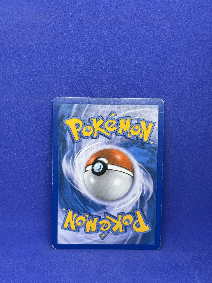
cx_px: 106
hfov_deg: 30.3
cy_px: 142
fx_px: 392
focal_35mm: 48
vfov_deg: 39.7
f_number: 1.78
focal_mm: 6.76
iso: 80
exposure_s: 1/109
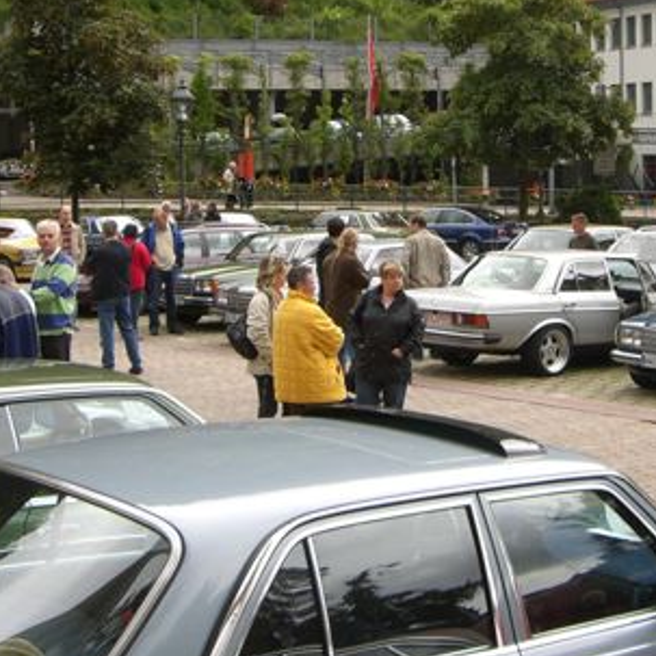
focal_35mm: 71
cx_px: 427
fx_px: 1522
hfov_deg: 24.2
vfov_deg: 24.3
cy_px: 264
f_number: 2.7
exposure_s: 1/160
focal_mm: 6.2
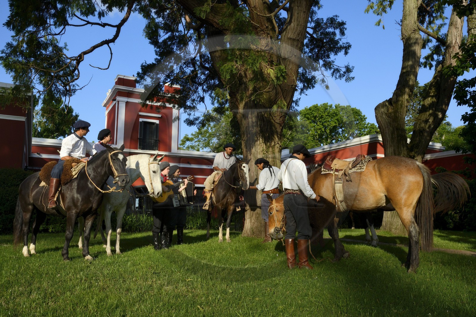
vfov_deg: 44.9
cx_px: 238
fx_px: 383
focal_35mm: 29
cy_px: 158
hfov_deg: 63.7
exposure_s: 1/250
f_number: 16
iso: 400
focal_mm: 29
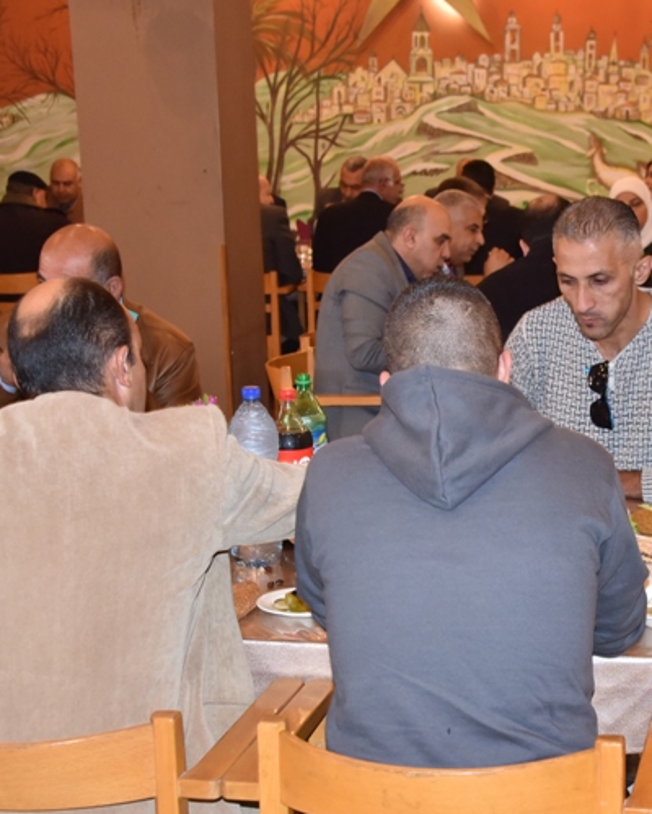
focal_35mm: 73
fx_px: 1761
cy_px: 520
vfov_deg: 26.0
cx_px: 479
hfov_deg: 20.8
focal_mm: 38
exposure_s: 1/60
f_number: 5.6
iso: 1600
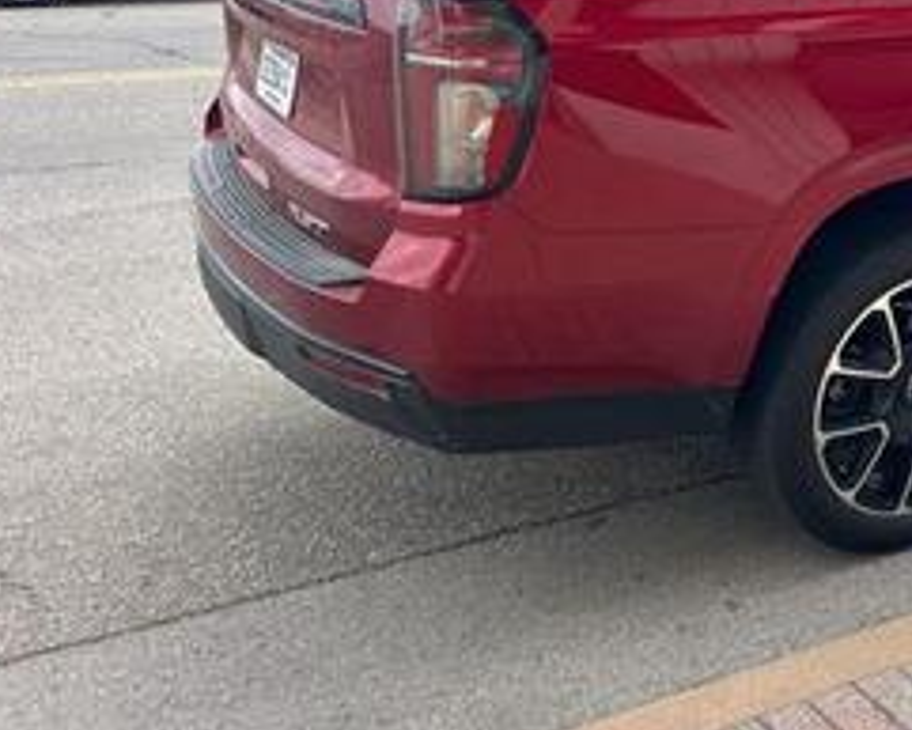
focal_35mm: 53
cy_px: 178
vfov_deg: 28.2
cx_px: 901
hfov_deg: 32.6
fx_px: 1431
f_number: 1.5
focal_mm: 5.7
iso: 50
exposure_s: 1/840
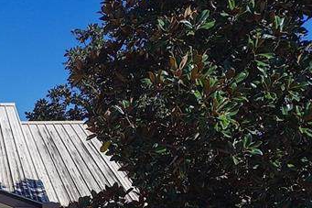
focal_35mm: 75
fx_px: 650
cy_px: 318
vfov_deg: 16.5
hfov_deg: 22.6
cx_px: -142
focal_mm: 8.67
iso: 100
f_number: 1.8
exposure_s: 1/6400
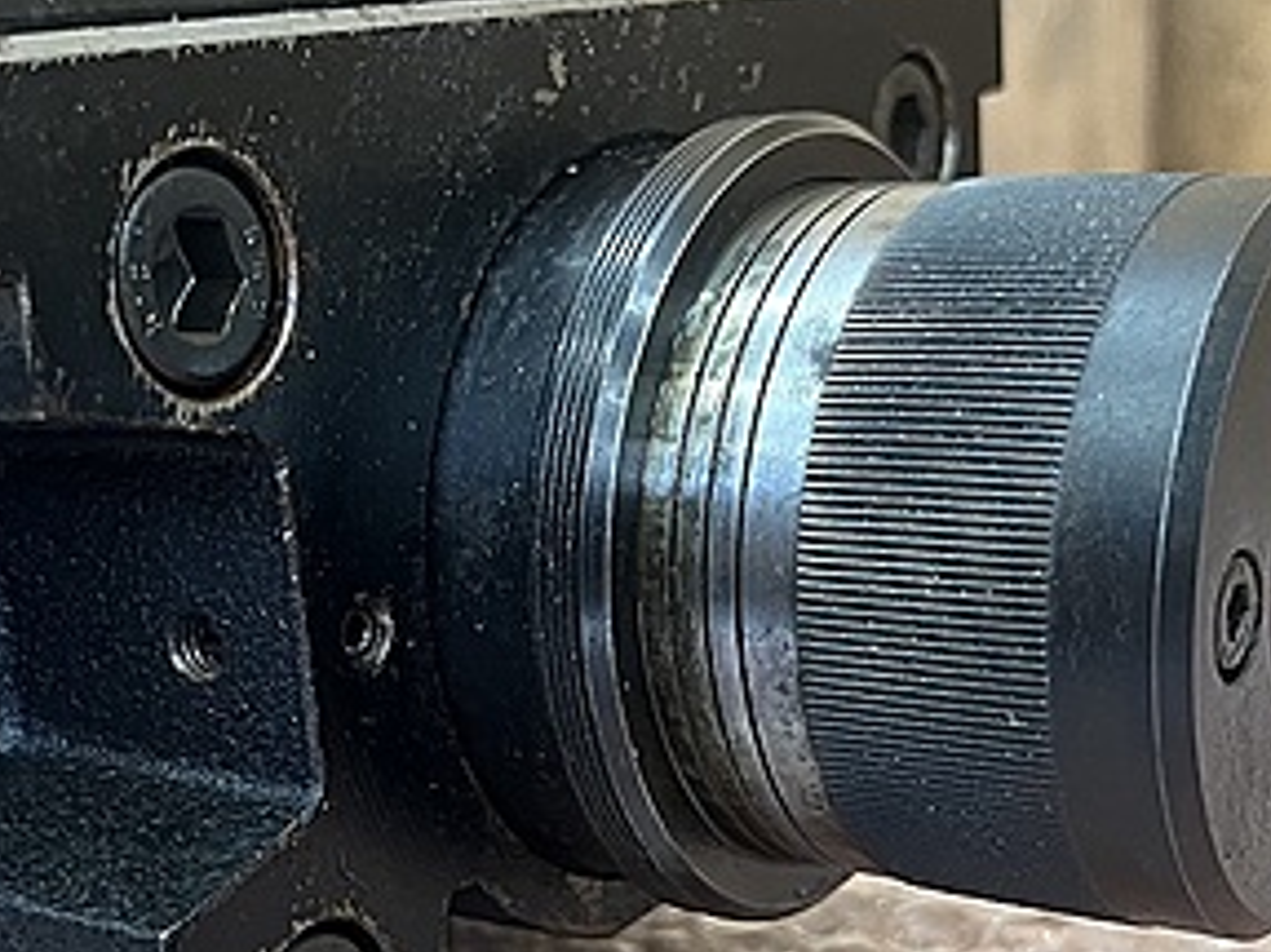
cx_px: 567
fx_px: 2129
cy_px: 651
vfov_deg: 25.1
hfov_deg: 33.2
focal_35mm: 58
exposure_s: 1/60
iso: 250
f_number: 1.6
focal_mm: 5.1
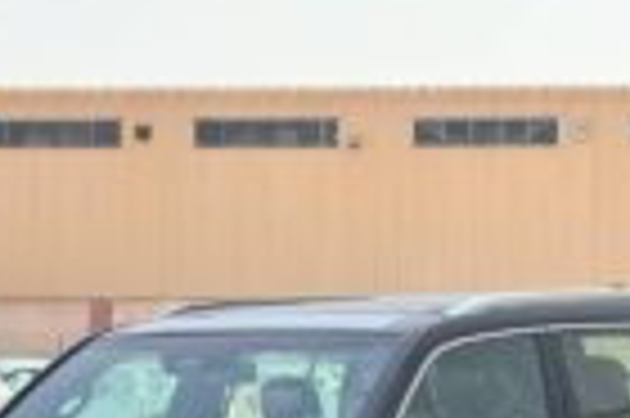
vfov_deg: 9.5
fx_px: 2500
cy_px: 463
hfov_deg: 14.4
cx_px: 261
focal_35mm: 143
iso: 64
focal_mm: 6.76
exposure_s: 1/1724
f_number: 1.78
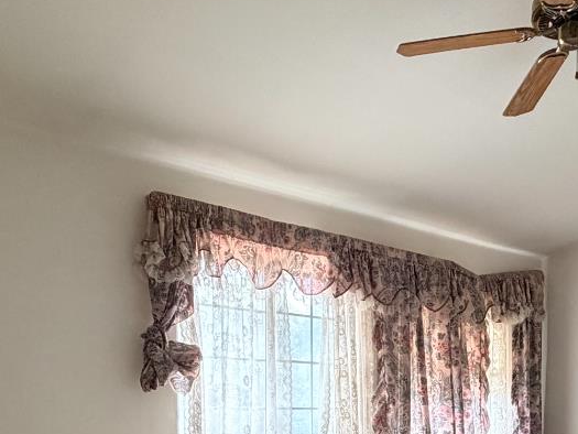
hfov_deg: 45.5
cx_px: 421
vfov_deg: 32.7
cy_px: 444
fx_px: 668
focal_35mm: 40
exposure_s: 1/60
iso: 400
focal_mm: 2.22
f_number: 2.2
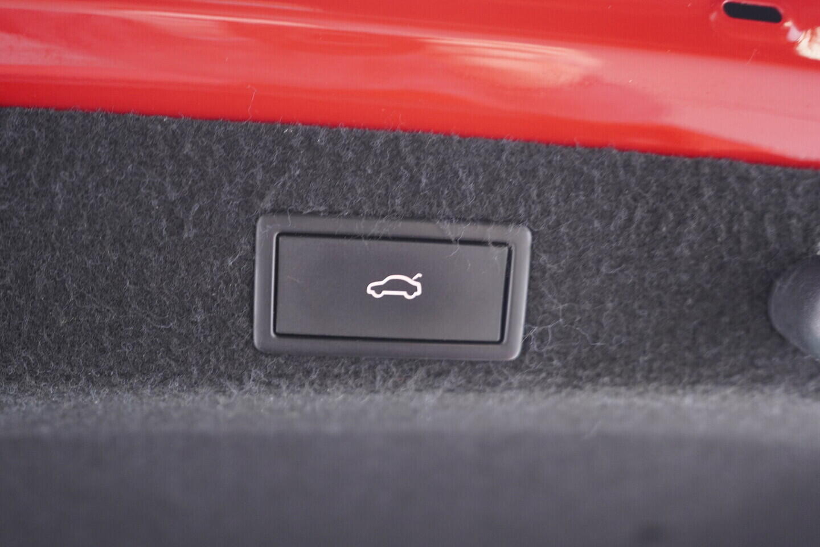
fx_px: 820
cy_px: 274
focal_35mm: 36
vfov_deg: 36.9
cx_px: 410
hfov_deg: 53.1
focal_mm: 24
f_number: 2.8
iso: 800
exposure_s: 1/40
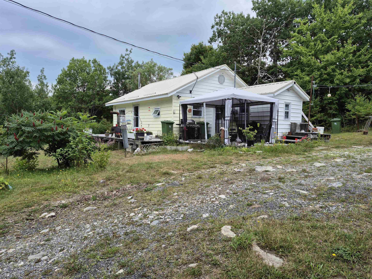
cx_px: 186
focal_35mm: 23
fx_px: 247
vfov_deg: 58.9
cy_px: 140
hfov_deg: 73.9
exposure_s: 1/766
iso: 25
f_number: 1.8
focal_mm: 5.4
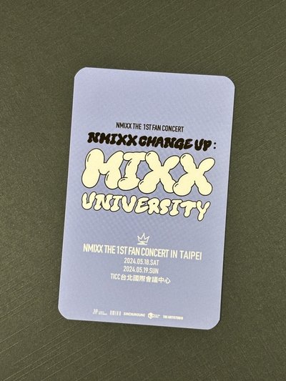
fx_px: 573
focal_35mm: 52
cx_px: 143
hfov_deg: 28.0
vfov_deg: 36.8
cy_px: 190
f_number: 1.6
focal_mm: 5.96
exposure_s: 1/60
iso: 50
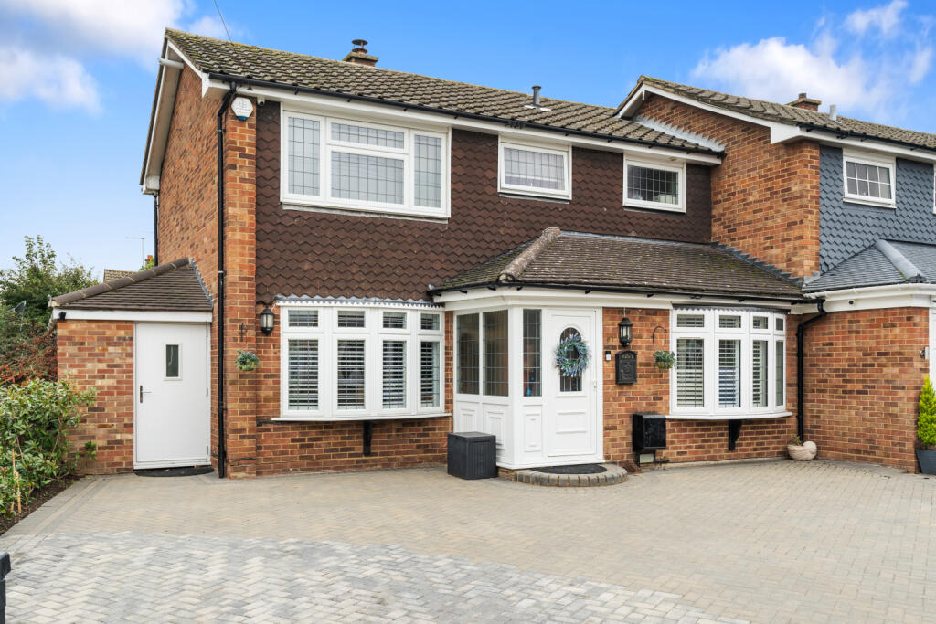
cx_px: 468
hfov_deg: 61.1
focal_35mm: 30
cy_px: 312
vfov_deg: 43.0
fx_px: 793
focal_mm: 30.5
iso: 320
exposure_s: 1/60
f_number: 8
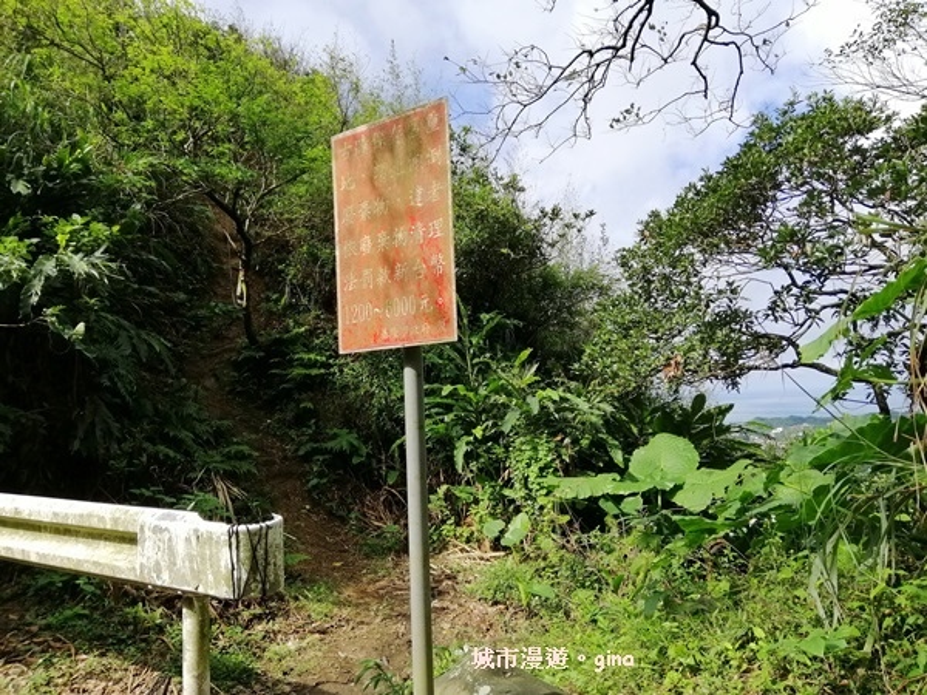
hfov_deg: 67.3
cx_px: 464
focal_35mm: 26
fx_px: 696
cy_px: 348
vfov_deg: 53.1
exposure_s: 1/728
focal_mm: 3.81
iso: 50
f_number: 2.2
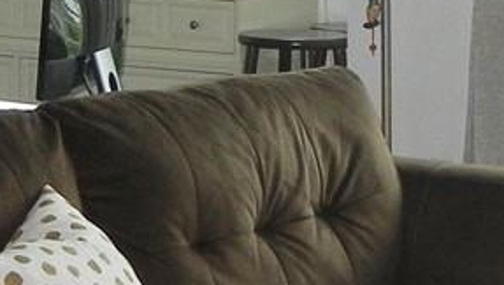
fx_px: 2434
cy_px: -11
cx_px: 430
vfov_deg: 6.7
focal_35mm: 182
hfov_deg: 11.8
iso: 230
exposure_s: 1/150
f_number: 3.5
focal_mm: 5.4
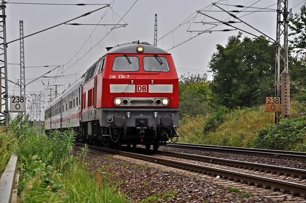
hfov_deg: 12.5
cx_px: 153
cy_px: 102
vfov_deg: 8.3
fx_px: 1401
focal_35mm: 165
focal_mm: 110
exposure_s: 1/125
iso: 200
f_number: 8
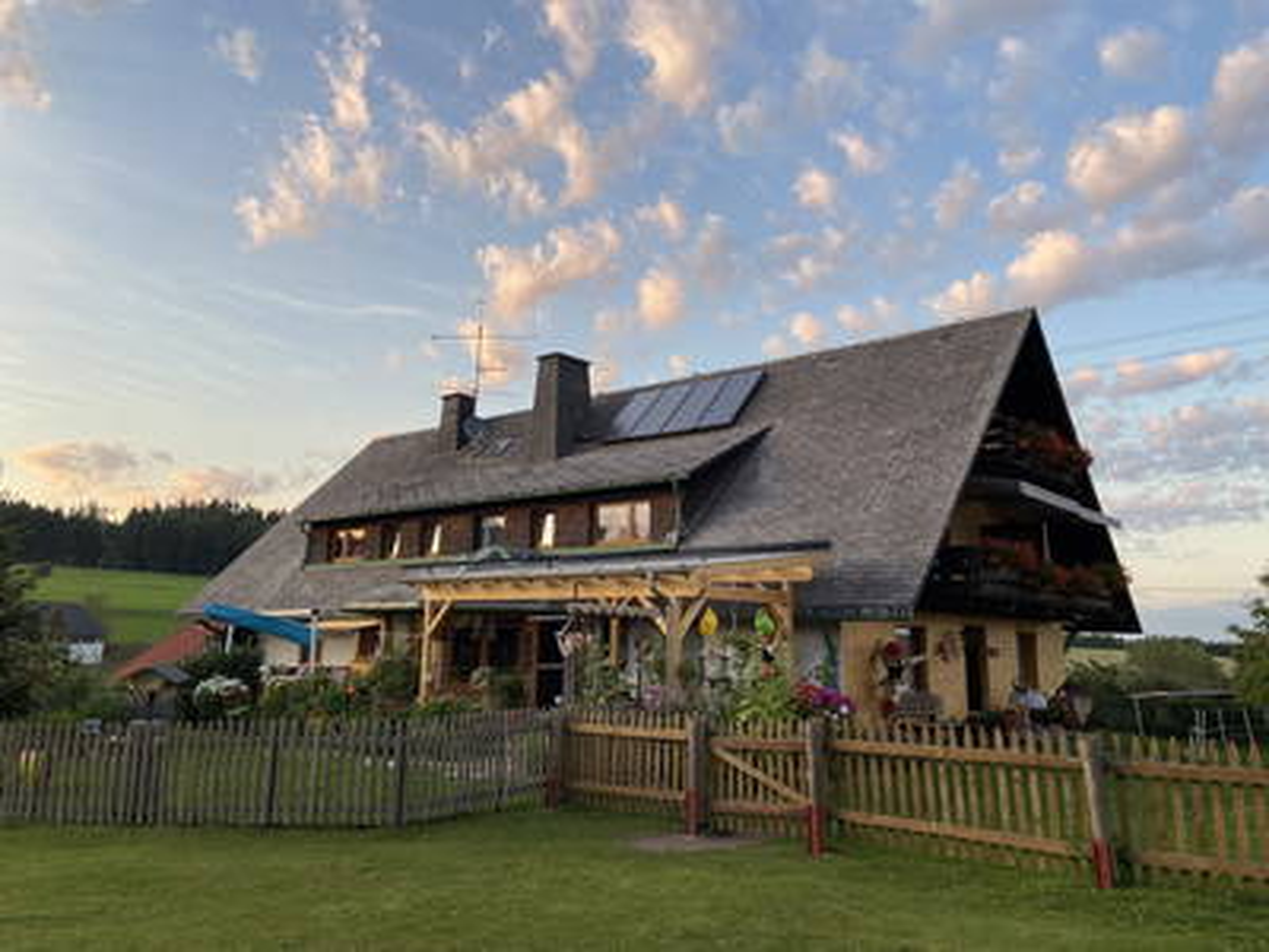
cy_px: 476
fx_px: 953
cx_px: 634
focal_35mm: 26
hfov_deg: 67.3
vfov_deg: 53.1
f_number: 1.8
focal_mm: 4.25
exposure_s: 1/122
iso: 32
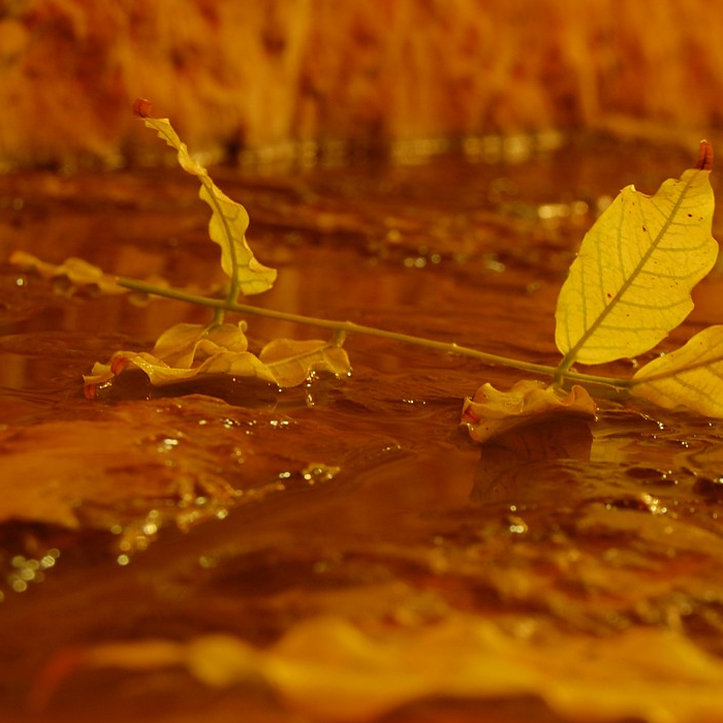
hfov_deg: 18.7
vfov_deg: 18.9
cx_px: 586
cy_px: 311
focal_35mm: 92
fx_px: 2174
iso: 200
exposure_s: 20
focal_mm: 42
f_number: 11
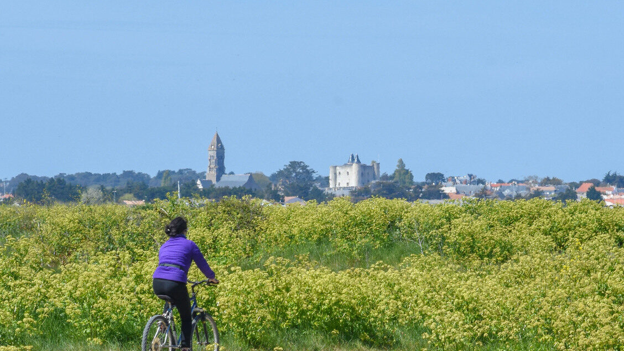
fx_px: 4516
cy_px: 290
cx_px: 385
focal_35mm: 273
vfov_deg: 4.4
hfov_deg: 7.9
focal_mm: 98
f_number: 11
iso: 200
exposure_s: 1/200
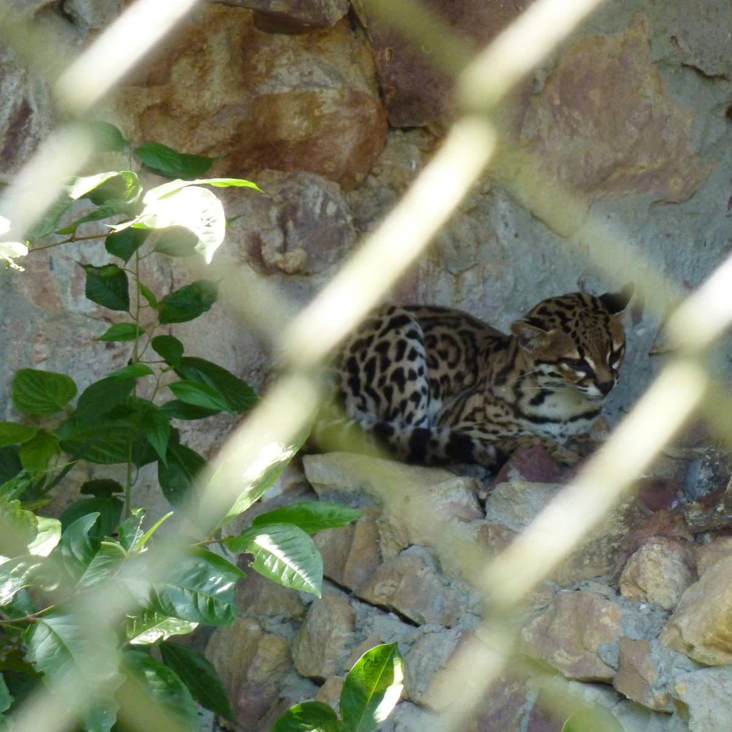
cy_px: 366
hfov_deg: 4.9
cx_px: 401
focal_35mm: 355
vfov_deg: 4.9
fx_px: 8493
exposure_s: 1/125
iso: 400
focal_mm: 49.2
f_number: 4.9
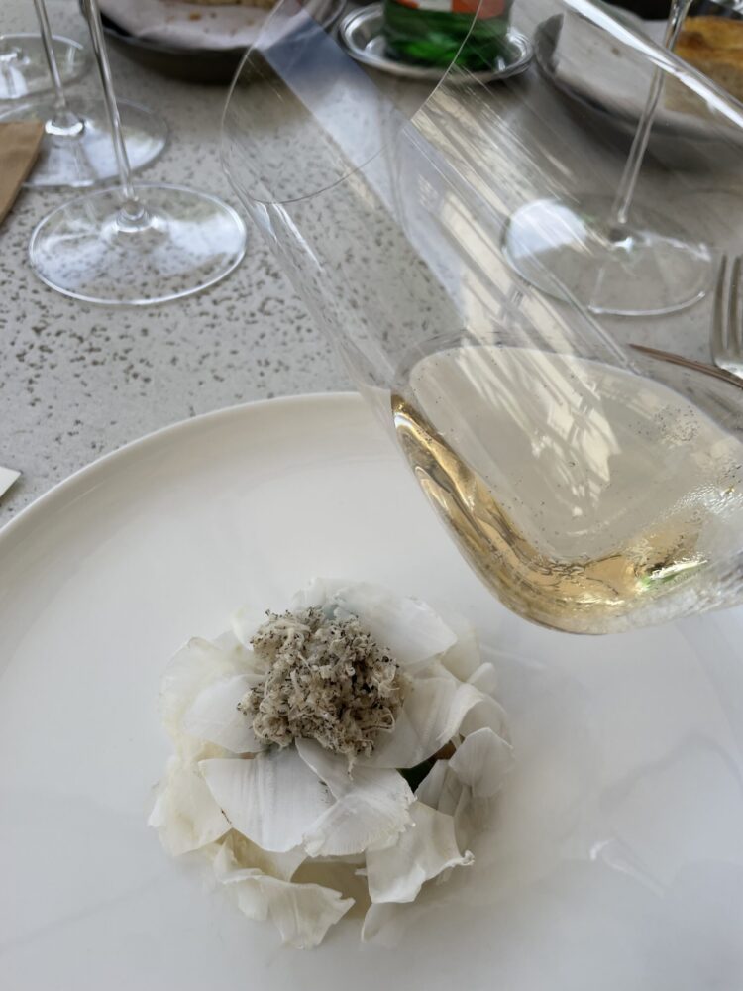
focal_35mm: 26
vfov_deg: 67.3
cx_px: 372
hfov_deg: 53.1
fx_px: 744
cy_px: 496
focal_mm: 4.2
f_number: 1.6
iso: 32
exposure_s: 1/1276
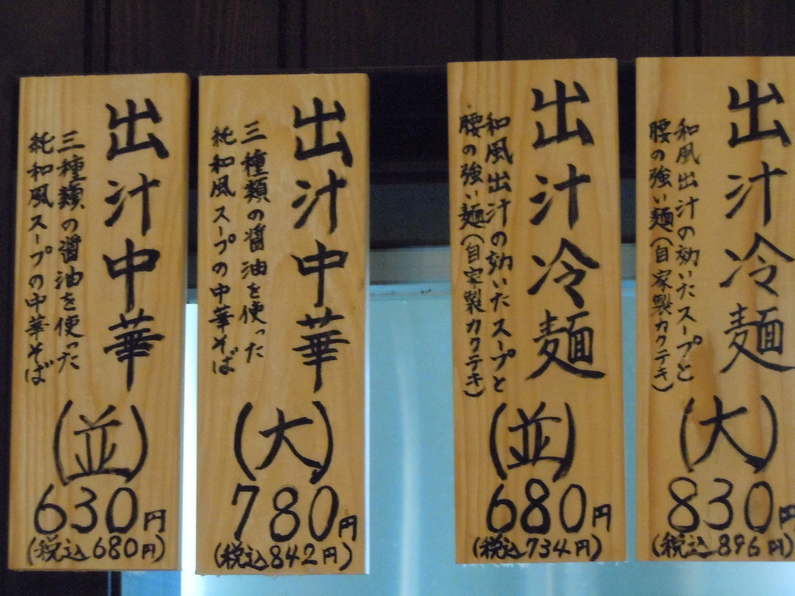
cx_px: 398
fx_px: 2756
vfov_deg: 12.3
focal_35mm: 120
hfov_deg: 16.4
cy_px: 298
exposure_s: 1/30
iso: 1600
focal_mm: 21.5
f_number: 5.4
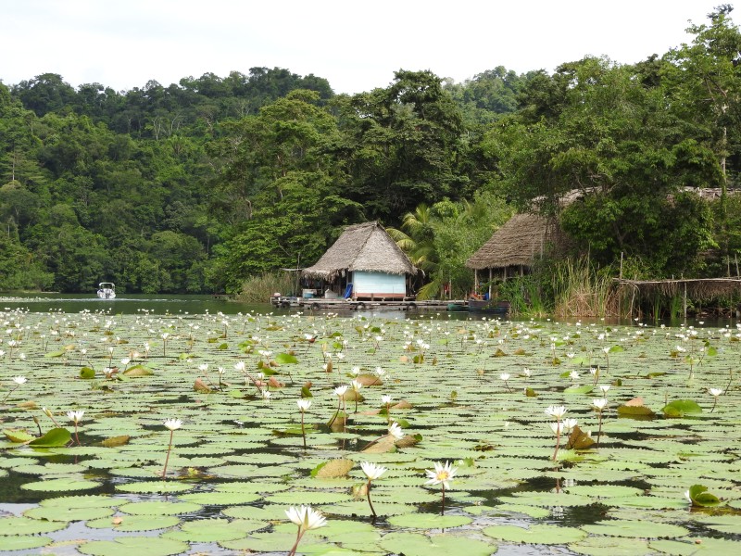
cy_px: 278
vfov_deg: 22.6
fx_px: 1391
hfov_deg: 29.8
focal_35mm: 65
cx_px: 370
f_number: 4.2
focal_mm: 11.6
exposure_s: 1/400
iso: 100
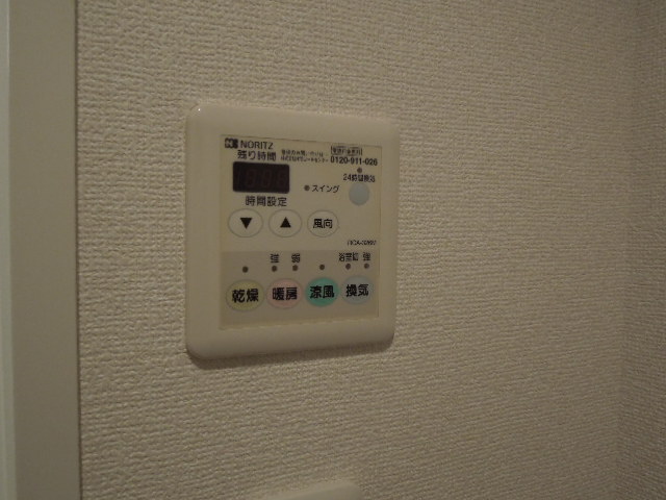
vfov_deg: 45.4
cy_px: 250
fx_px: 596
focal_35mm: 31
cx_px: 333
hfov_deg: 58.4
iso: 400
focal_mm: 5.6
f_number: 3.6
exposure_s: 1/60
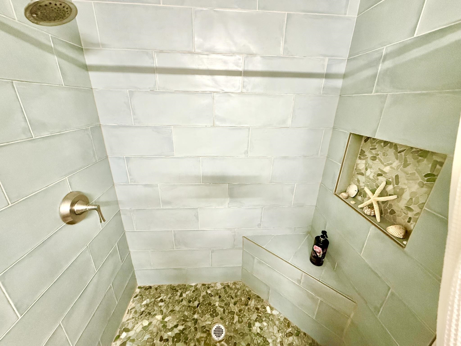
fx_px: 186
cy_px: 173
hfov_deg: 102.1
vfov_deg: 85.7
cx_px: 230
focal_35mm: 14
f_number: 2.2
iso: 800
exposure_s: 1/60
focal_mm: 2.22
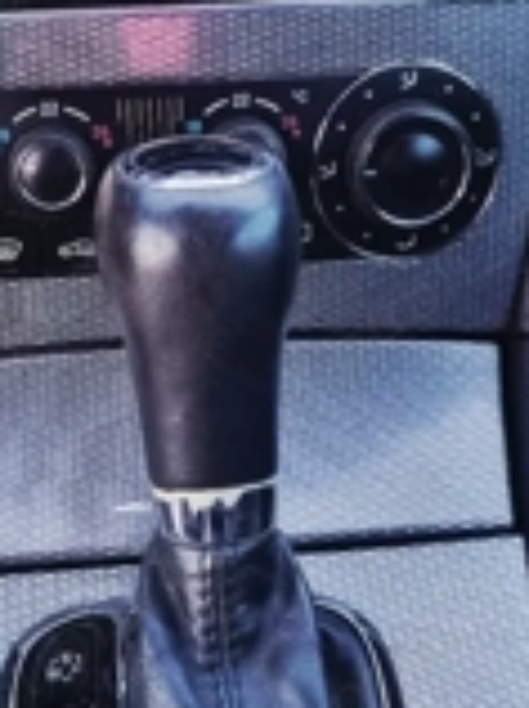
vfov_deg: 29.4
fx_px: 1348
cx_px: 211
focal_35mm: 66
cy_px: 318
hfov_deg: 22.2
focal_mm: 5.4
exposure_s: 1/33
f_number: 1.8
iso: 640
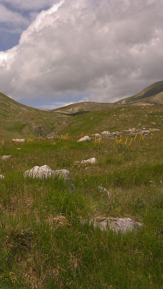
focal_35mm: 52
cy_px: 109
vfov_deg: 39.6
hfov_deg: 21.4
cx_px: -35
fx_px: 400
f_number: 11
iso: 200
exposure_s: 1/400
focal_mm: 24
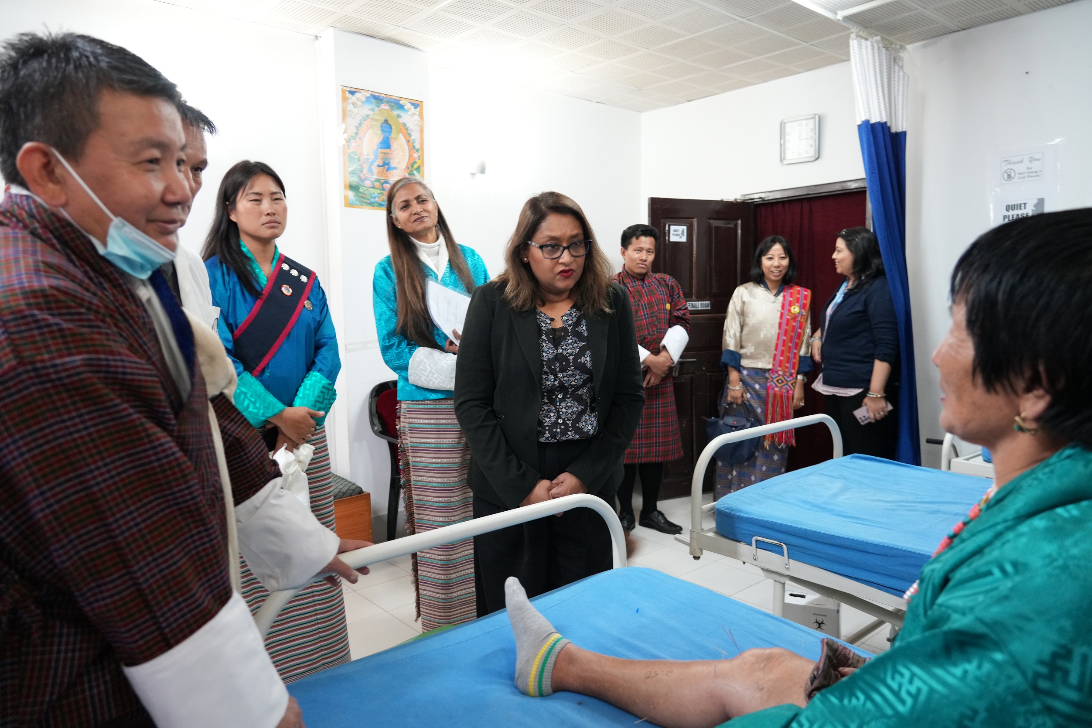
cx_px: 546
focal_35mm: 24
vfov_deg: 53.1
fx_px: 728
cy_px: 364
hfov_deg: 73.7
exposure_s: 1/30
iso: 2500
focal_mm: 24
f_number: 4
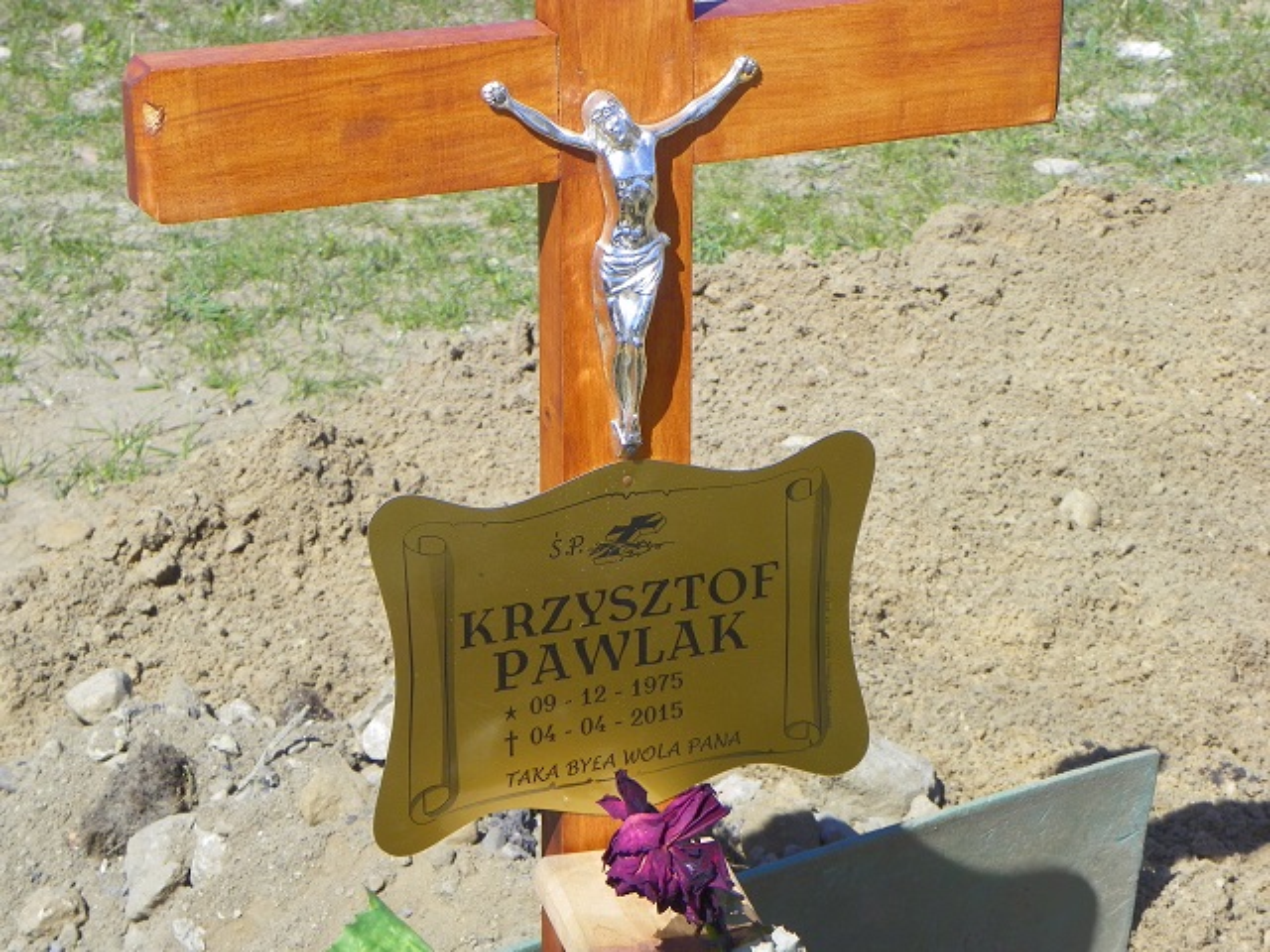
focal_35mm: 97
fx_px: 3559
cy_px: 476
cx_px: 635
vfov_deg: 15.2
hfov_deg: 20.2
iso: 64
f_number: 5
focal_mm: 17.3
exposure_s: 1/200
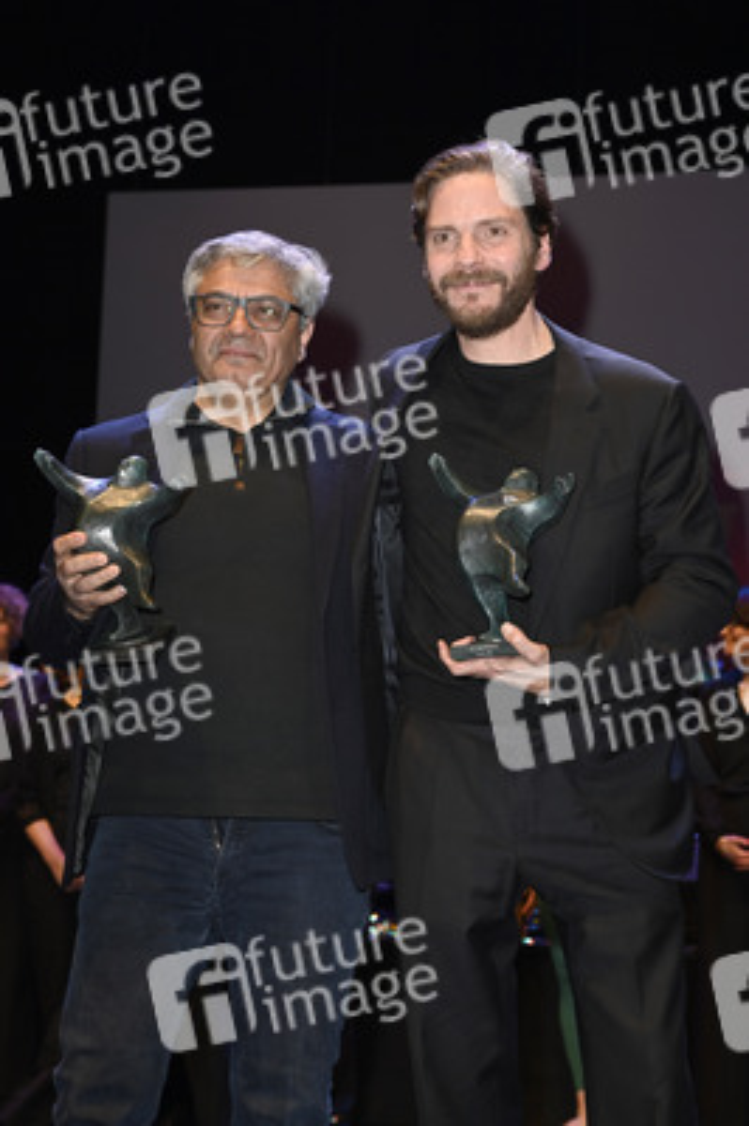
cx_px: 374
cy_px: 563
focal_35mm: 60
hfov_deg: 22.6
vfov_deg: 33.4
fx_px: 1876
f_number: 5.6
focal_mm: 60
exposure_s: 1/125
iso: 1250
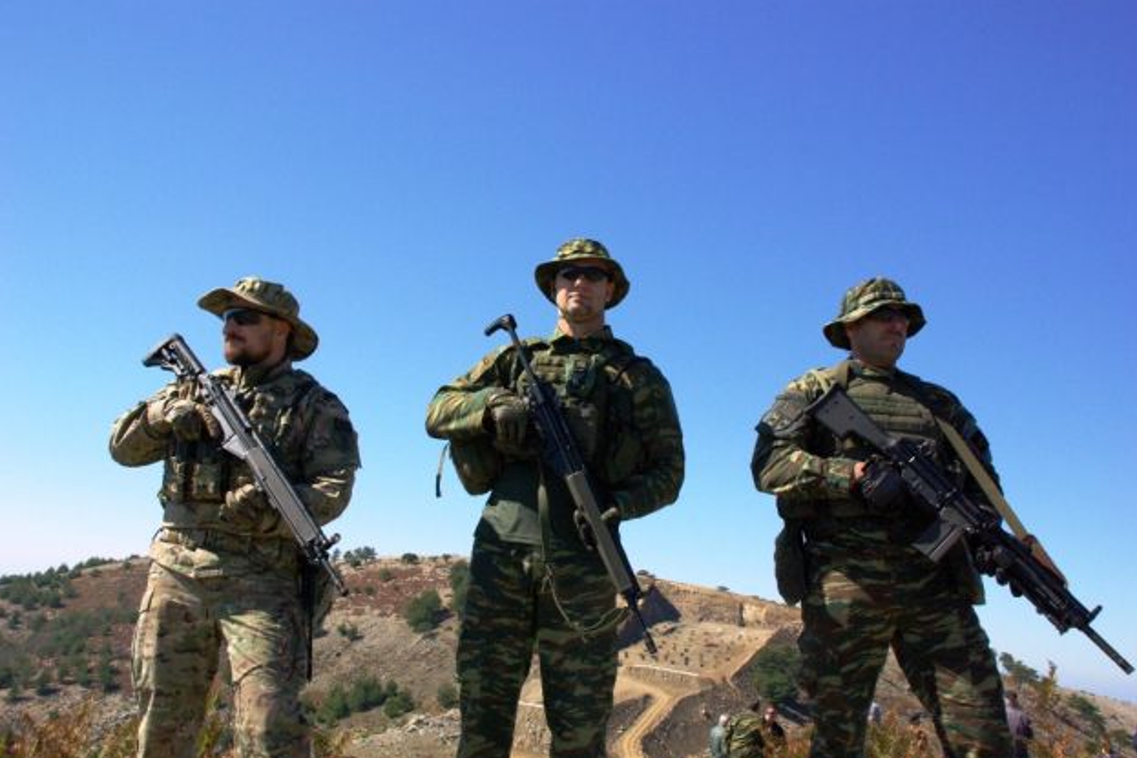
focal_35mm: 37
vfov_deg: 35.9
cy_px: 384
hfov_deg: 51.9
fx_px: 1168
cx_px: 555
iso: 800
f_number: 9.5
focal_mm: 24
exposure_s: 1/1000
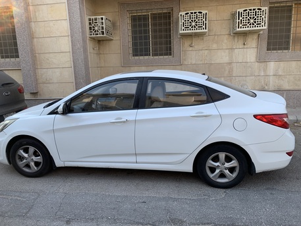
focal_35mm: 26
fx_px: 226
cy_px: 113
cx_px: 150
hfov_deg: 67.3
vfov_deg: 53.1
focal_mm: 4.25
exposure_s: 1/616
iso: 25
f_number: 1.8
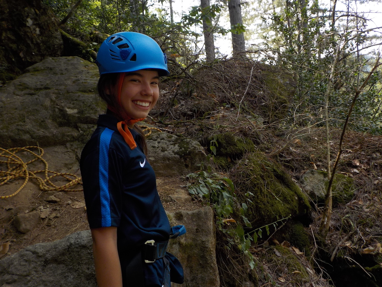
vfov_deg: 46.8
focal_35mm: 30
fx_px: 331
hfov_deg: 60.0
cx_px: 191
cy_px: 144
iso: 125
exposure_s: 1/250
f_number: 3.3
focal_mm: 4.1
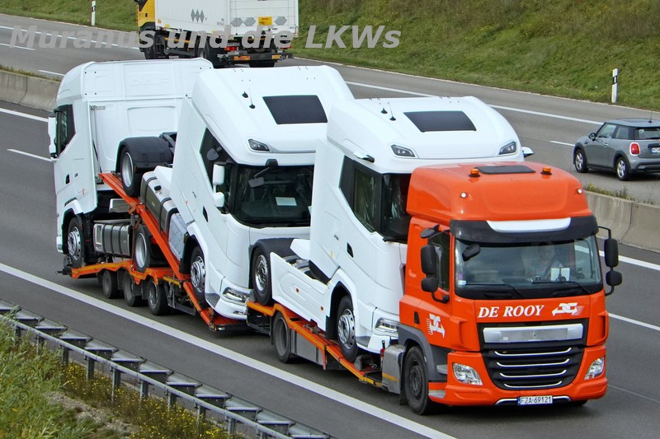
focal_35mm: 136
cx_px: 330
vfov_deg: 10.1
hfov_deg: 15.1
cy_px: 220
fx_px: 2491
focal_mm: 90.6
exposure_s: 1/2500
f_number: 6.3
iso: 2000
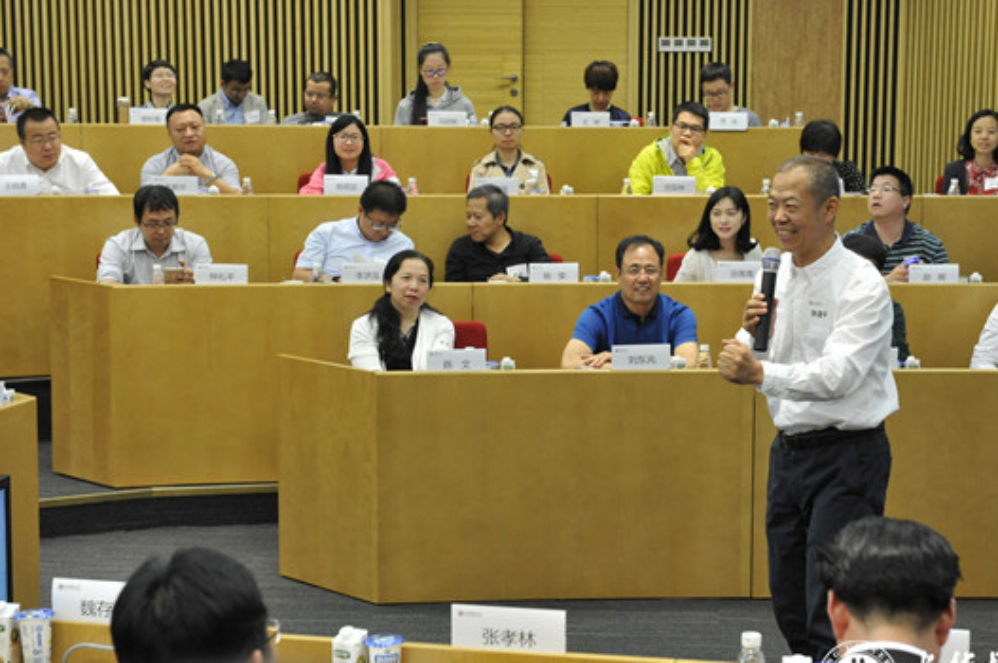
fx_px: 2049
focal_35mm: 74
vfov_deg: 18.4
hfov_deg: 27.3
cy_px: 335
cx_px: 579
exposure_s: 1/125
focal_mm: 60
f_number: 5.6
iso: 2200
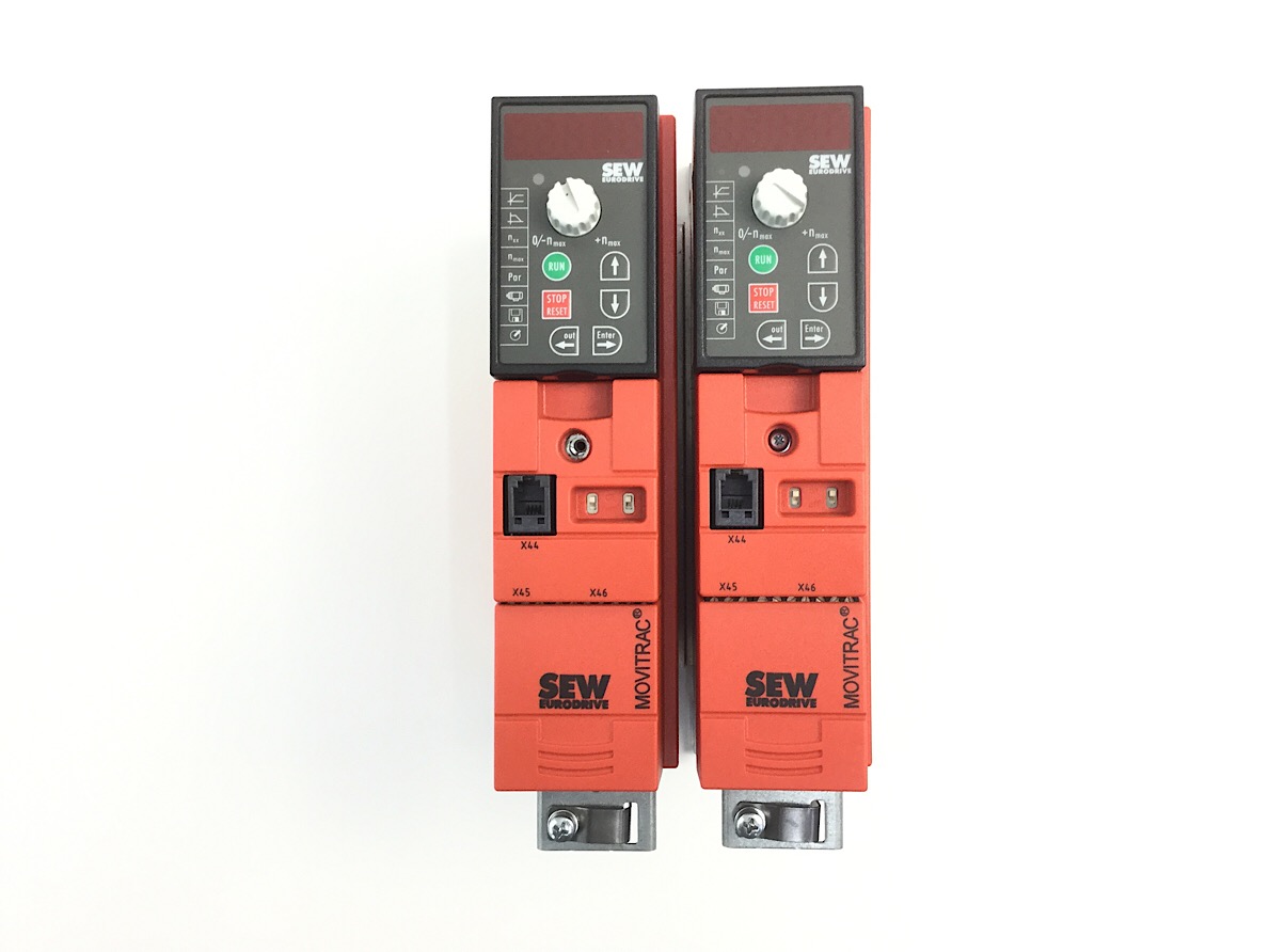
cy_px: 476
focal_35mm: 31
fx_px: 1137
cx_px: 634
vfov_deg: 45.4
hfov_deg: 58.3
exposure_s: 1/33
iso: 80
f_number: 2.4
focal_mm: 3.3
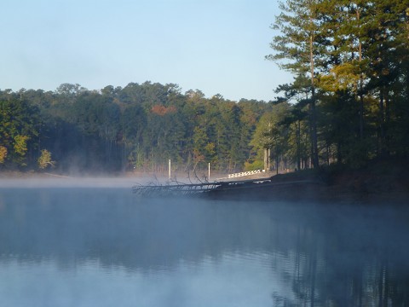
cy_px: 154
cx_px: 204
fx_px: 1512
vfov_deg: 11.6
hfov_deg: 15.4
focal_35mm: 128
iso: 100
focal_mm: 22.8
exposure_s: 1/125
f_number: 5.9
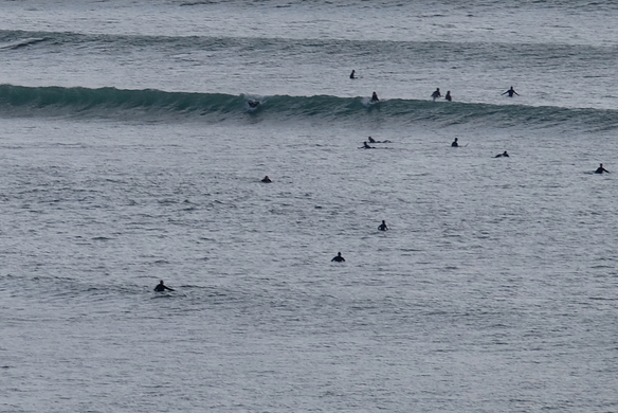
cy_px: -97
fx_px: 16230
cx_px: -152
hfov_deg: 2.2
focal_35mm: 945
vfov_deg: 1.5
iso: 500
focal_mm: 230
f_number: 6.7
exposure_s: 1/1000
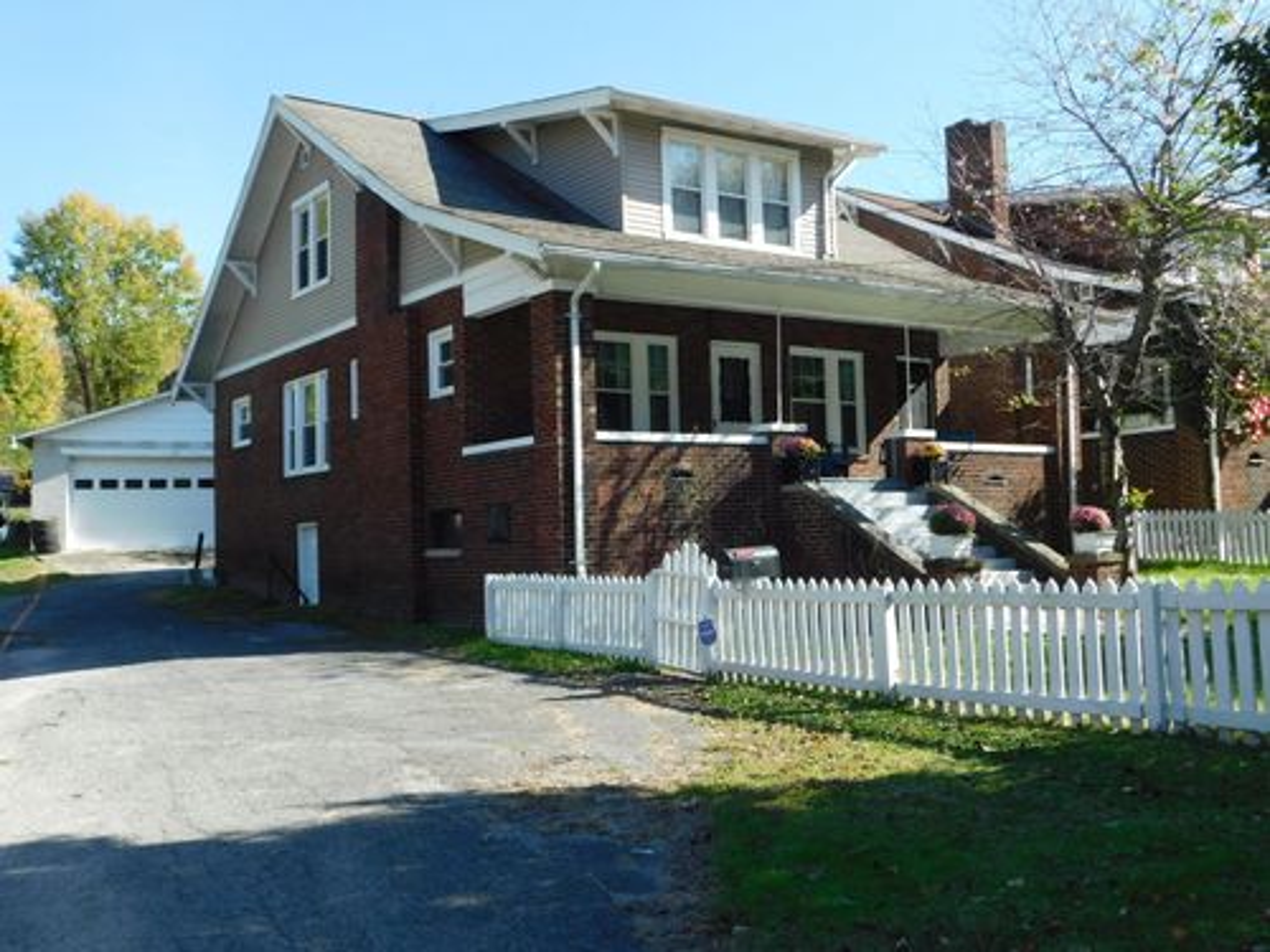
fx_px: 1321
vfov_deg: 39.7
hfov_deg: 51.4
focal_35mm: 36
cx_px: 635
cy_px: 476
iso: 125
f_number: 3.5
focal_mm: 6.3
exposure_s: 1/500
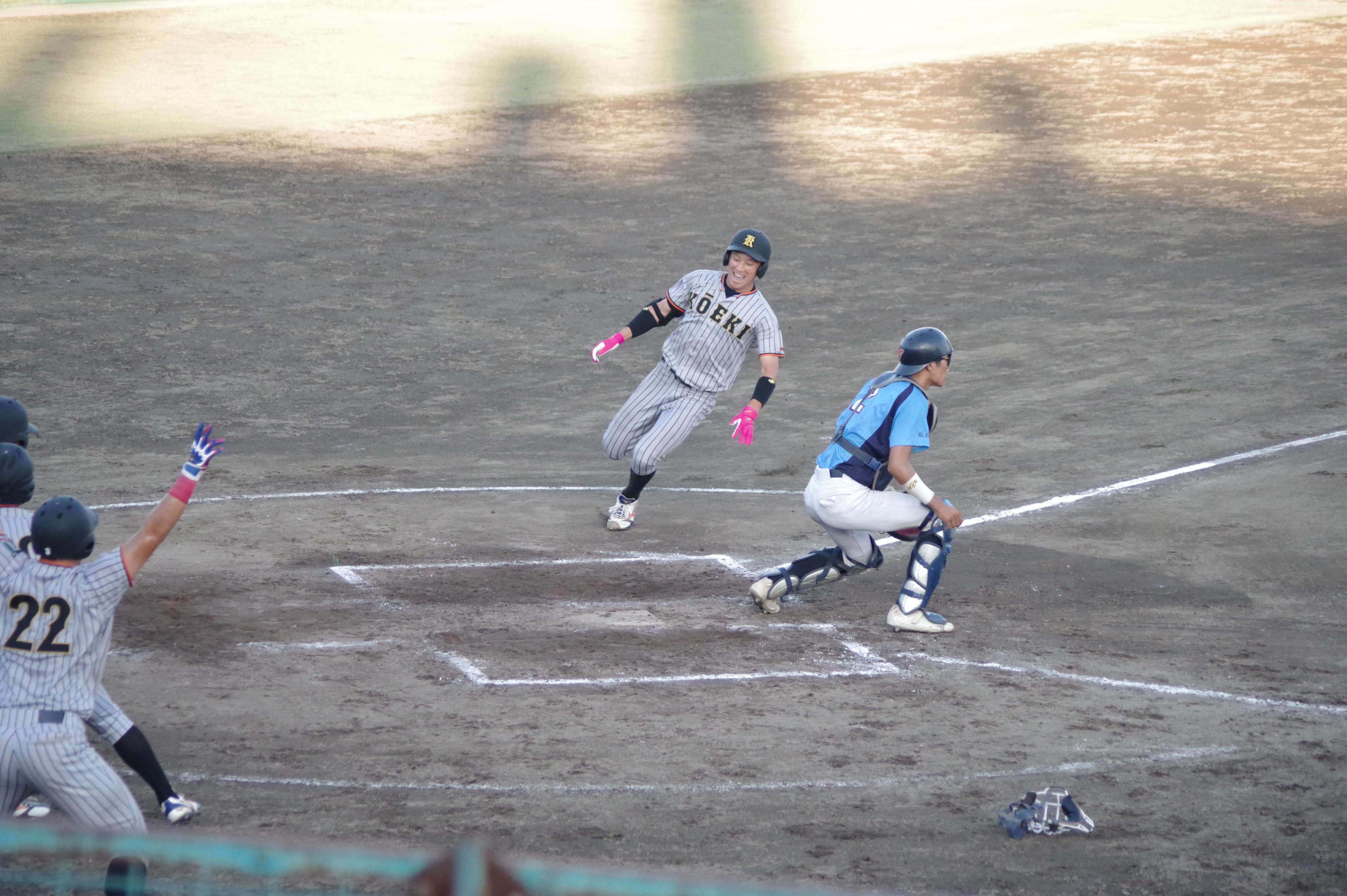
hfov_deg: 9.2
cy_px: 448
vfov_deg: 6.1
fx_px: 8411
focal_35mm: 225
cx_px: 674
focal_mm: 150
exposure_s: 1/1500
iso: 3200
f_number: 4.5
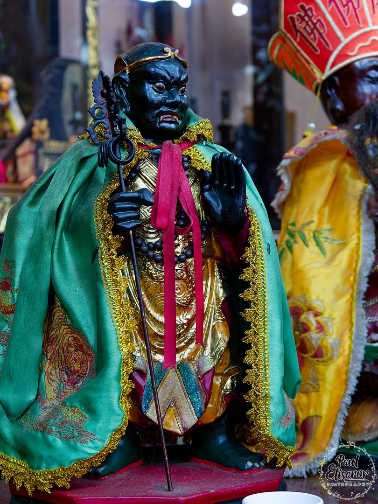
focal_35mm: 70
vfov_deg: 27.8
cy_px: 252
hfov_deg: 21.0
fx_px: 1019
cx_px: 189
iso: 4000
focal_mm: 35
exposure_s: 1/80
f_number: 4
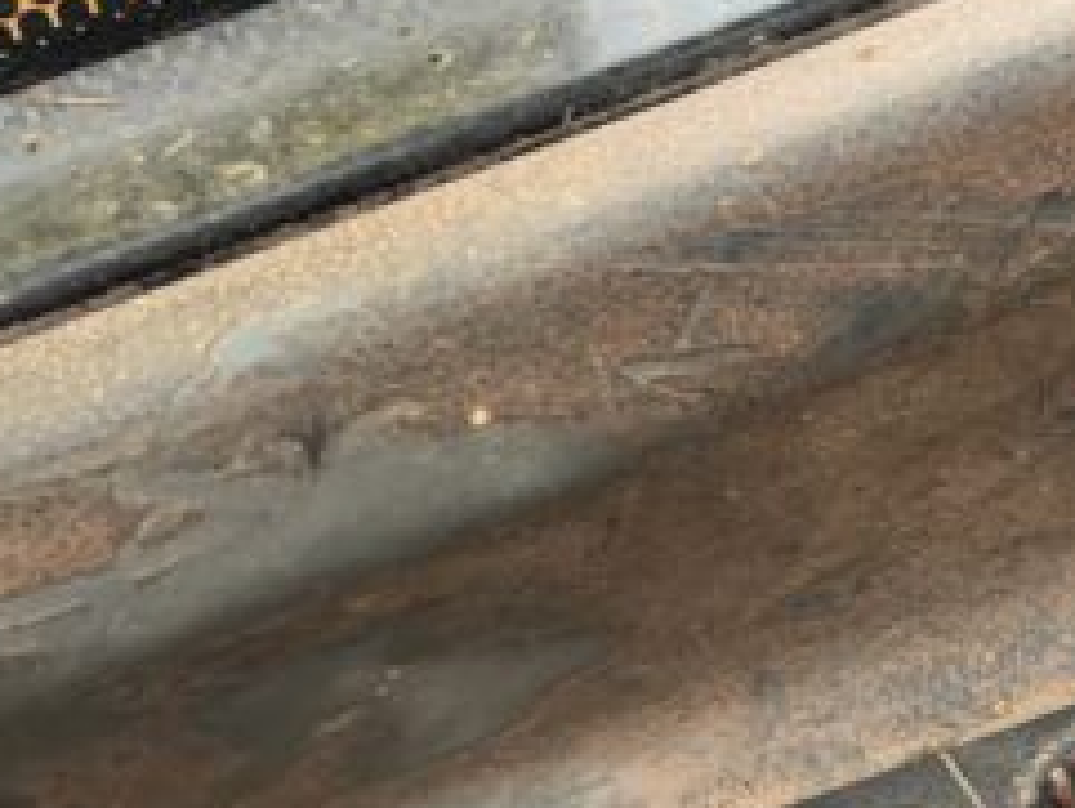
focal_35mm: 77
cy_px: 879
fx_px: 2392
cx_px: 999
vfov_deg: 18.5
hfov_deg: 24.5
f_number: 1.8
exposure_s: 1/72
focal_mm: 3
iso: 64
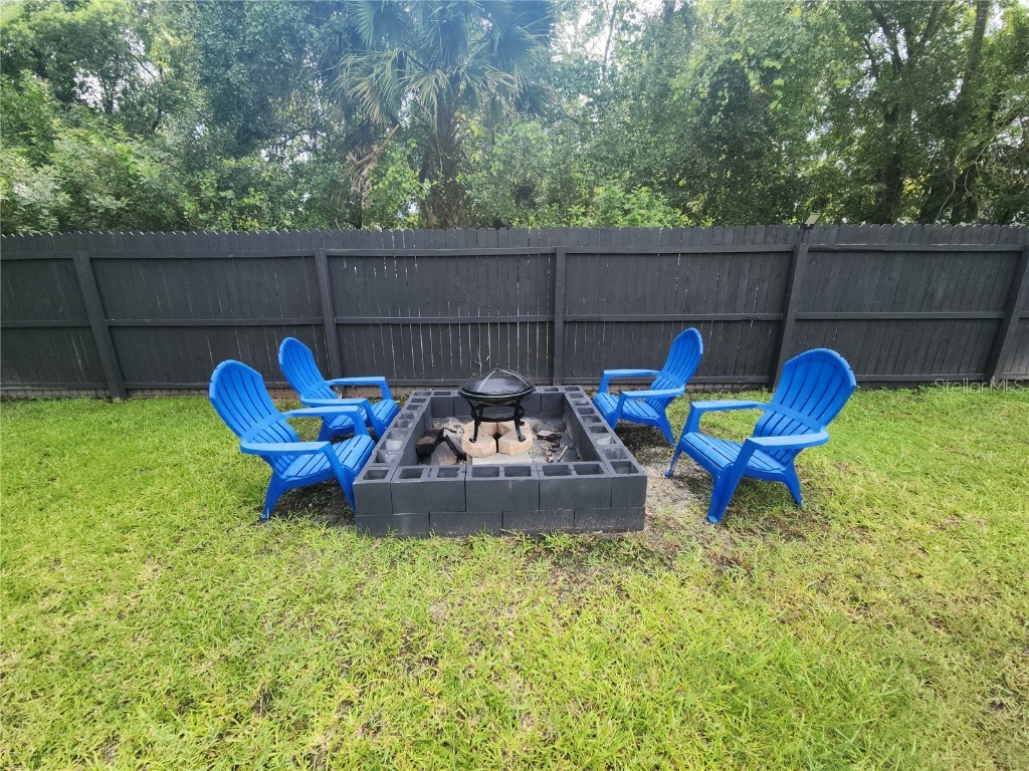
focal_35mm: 13
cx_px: 514
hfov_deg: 106.2
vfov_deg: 89.9
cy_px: 386
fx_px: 386
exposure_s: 1/243
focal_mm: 2.2
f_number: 2.2
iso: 50
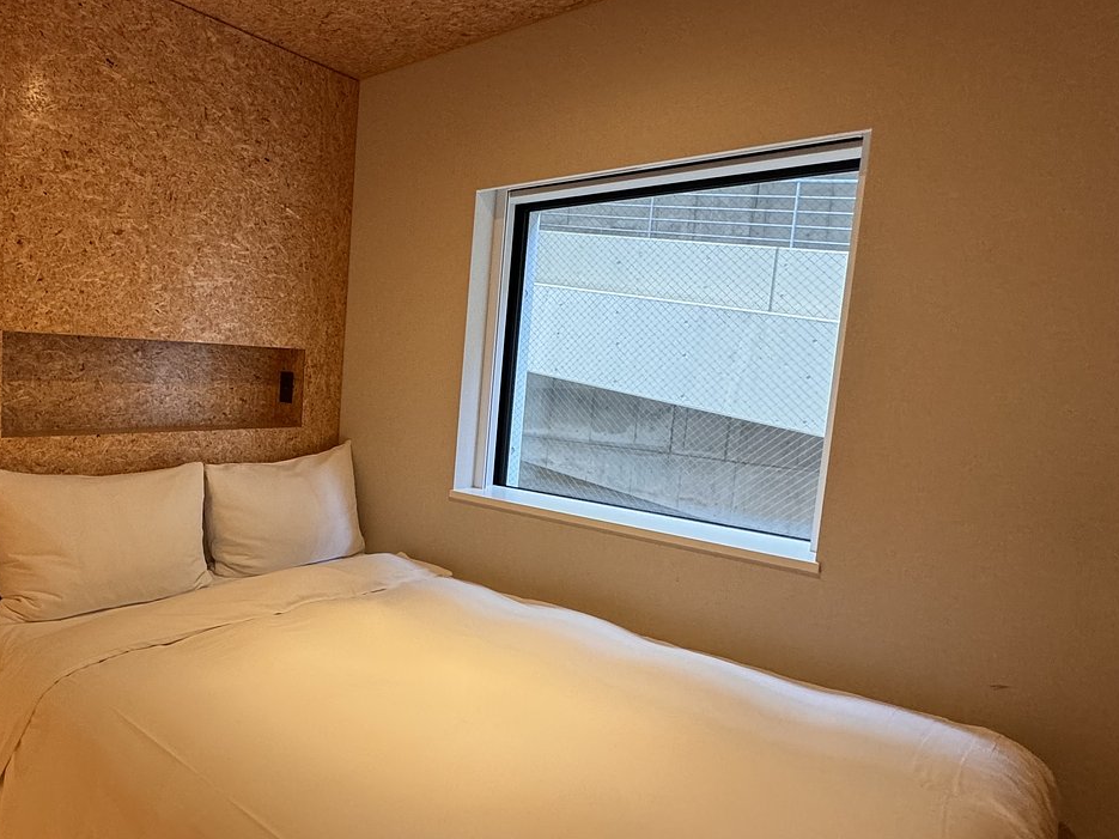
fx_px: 743
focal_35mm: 23
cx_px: 272
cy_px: 437
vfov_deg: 58.8
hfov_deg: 68.8
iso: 250
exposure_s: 1/60
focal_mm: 2.22
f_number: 2.2
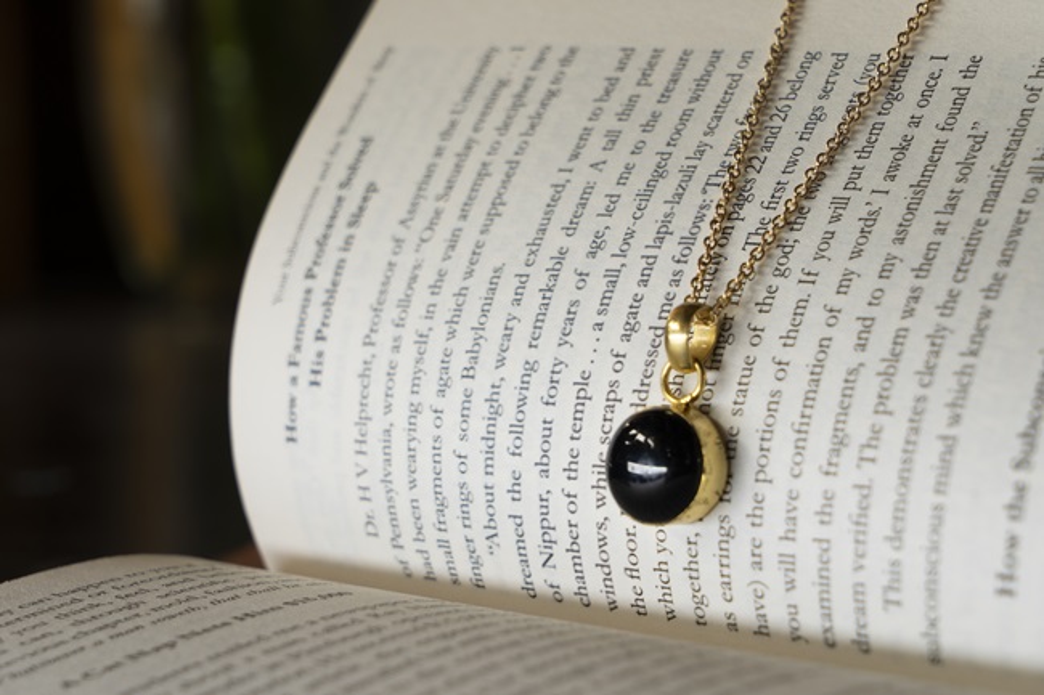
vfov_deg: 19.4
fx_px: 2029
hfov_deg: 28.9
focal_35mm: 70
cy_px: 348
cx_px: 522
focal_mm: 70
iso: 1000
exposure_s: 1/160
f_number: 8
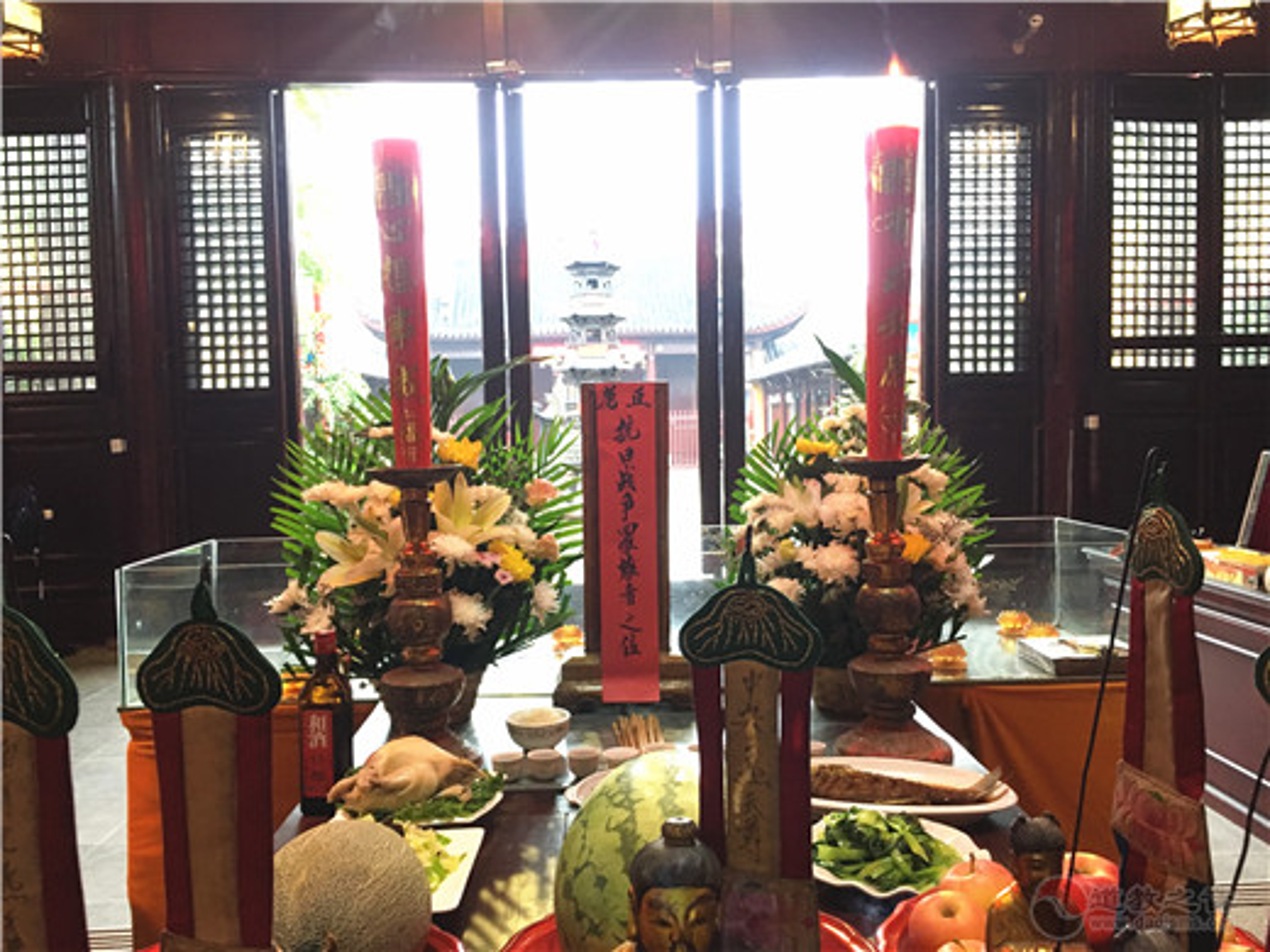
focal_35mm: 29
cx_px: 635
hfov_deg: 61.7
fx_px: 1064
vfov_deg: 48.2
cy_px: 476
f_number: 2.2
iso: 200
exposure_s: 1/25
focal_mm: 4.15
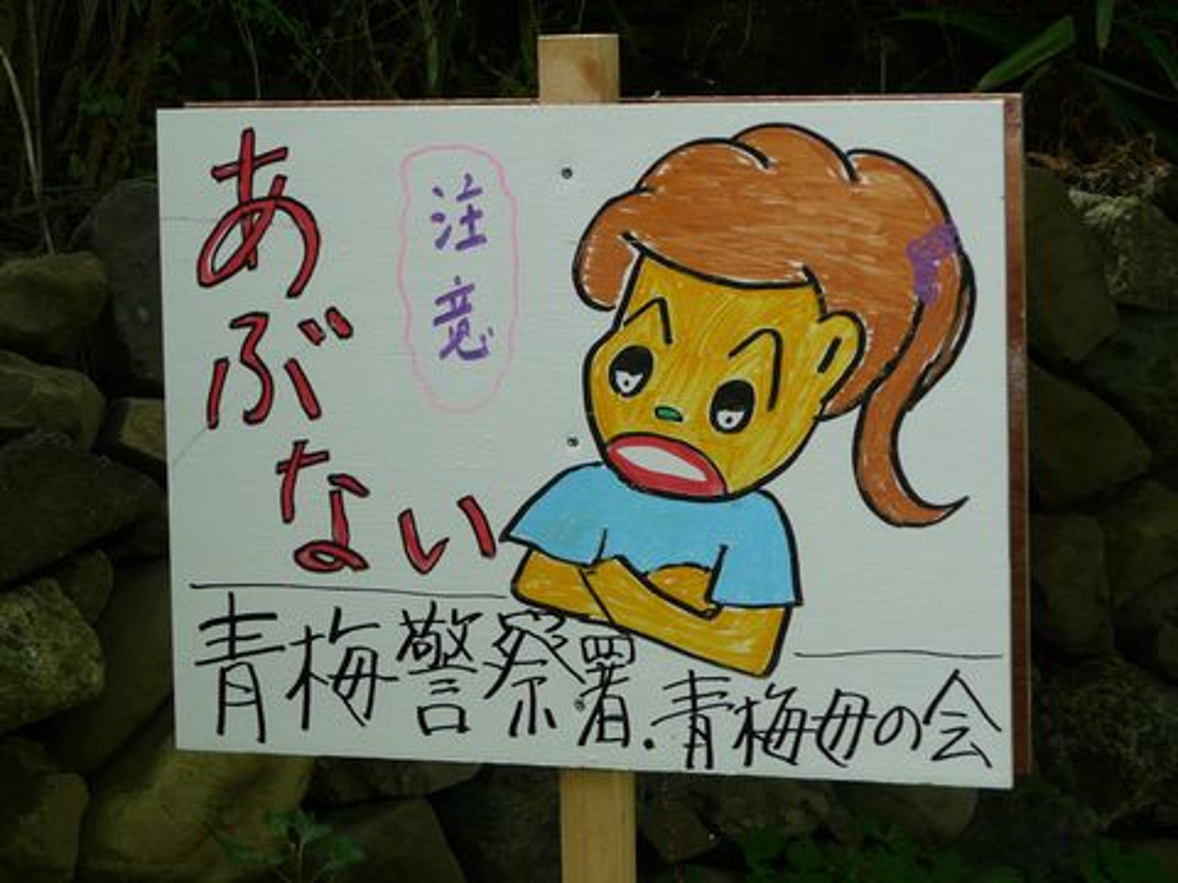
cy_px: 442
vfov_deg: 11.1
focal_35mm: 133
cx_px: 589
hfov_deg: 14.8
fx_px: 4526
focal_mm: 17
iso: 100
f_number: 3.6
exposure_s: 1/100
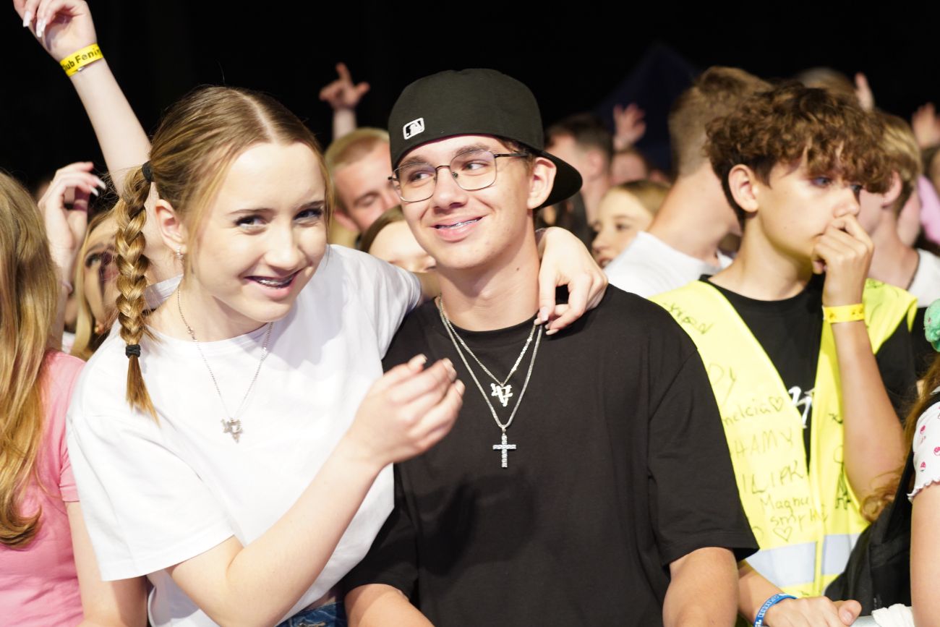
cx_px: 470
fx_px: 1567
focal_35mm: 60
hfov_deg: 33.4
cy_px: 314
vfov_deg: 22.6
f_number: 4
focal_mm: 60
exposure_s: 1/160
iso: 2500
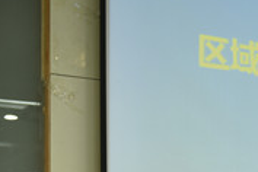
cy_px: 214
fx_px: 939
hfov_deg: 15.1
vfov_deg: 10.3
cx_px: 313
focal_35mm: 131
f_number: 2.8
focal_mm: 40
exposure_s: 1/40
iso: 160
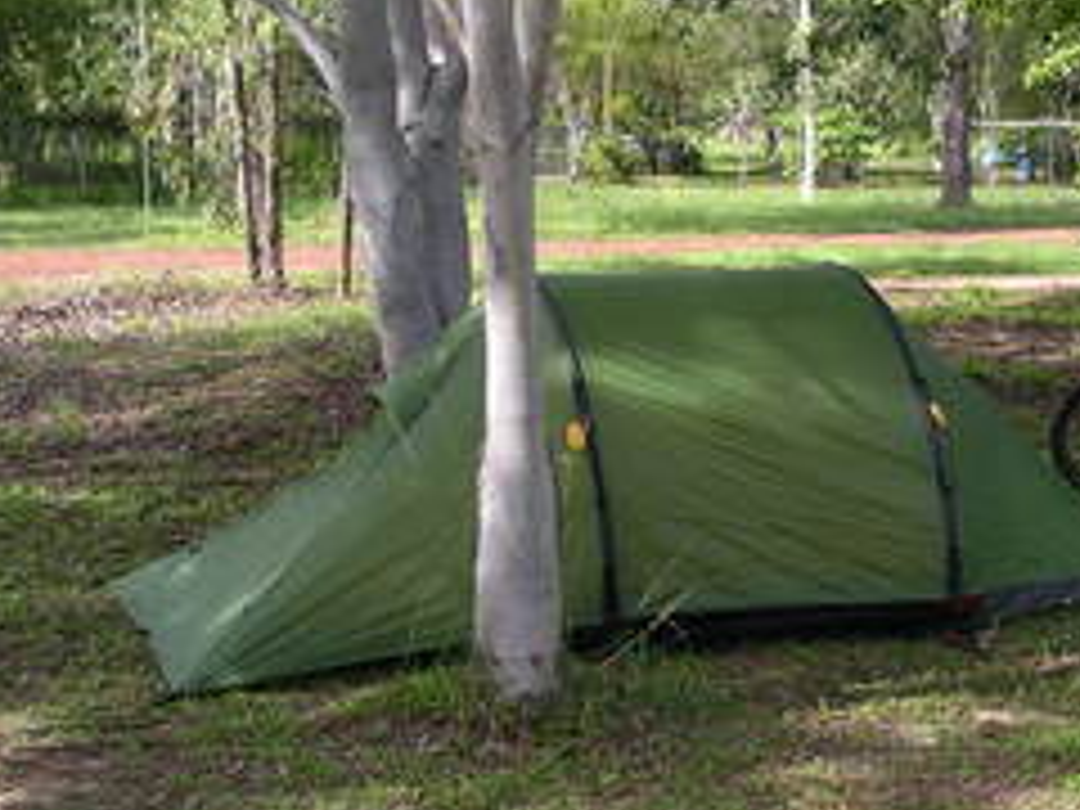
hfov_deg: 27.9
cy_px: 414
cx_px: 747
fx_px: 2153
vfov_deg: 21.3
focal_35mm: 69
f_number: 2.8
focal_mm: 5.7
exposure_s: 1/320
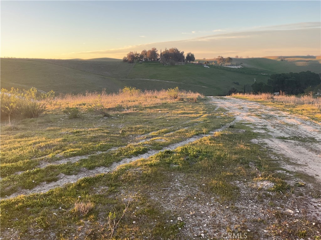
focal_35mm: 29
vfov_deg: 48.2
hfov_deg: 61.7
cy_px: 120
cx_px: 160
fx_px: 269
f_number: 1.8
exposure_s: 1/217
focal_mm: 3
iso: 16
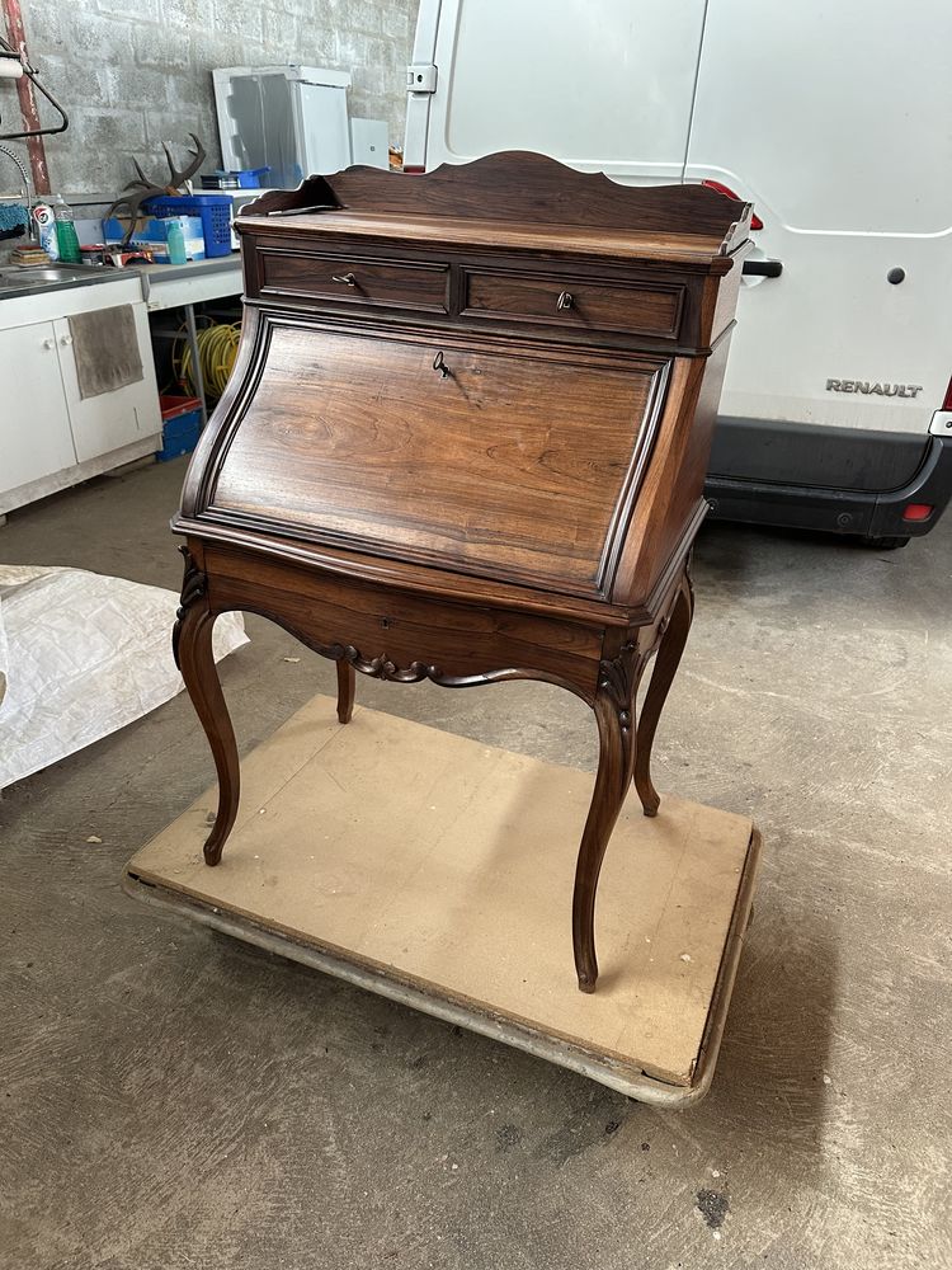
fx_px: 880
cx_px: 476
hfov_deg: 56.8
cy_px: 635
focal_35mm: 24
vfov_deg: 71.6
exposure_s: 1/60
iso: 320
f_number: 1.78
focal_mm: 6.86
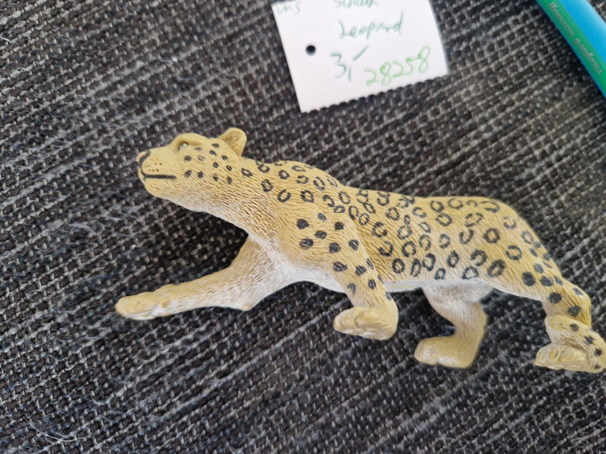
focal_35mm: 23
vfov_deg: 58.9
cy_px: 227
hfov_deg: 73.9
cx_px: 303
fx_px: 403
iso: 100
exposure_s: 1/100
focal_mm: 5.4
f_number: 1.8
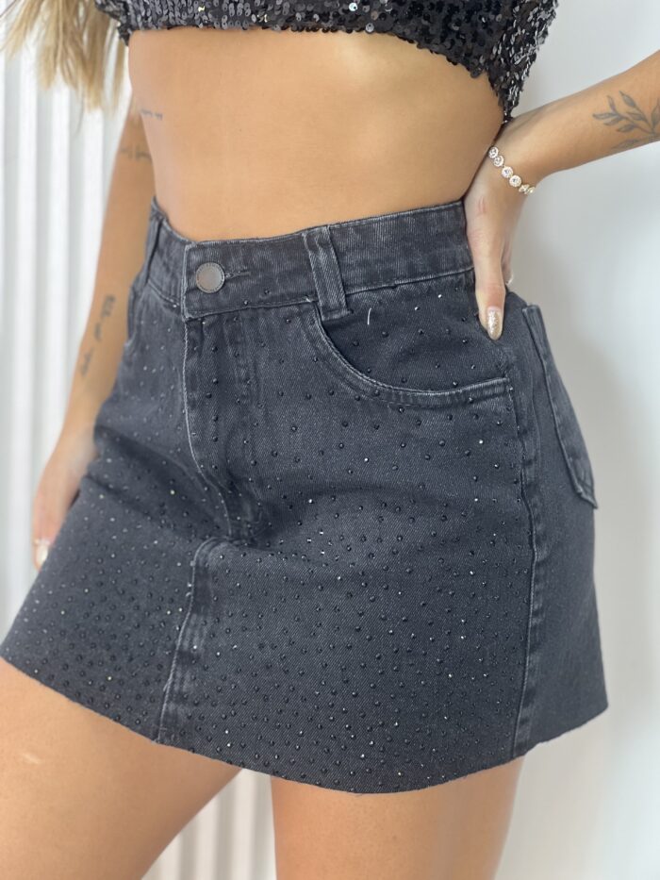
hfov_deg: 19.1
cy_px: 440
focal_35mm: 77
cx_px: 330
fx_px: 1957
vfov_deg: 25.3
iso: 125
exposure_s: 1/40
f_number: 2.8
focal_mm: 9
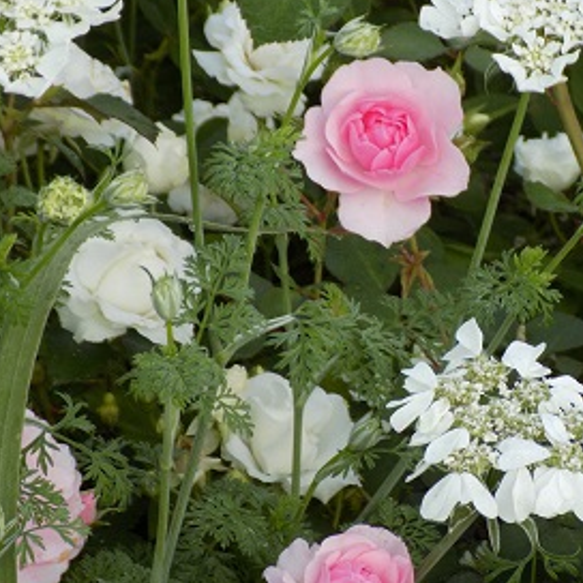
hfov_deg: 8.5
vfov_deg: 8.5
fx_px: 3925
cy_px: 285
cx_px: 467
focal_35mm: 206
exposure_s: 1/60
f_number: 5
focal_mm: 23.4
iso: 80
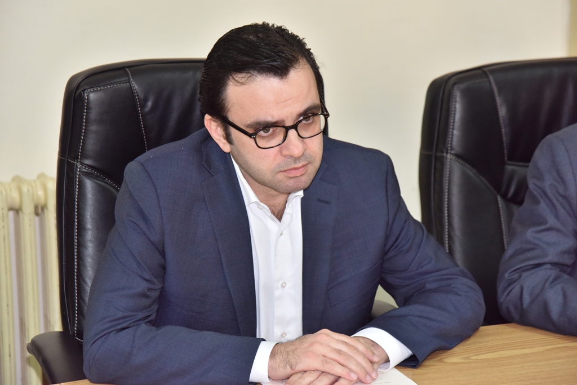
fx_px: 1683
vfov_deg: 13.0
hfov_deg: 19.5
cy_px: 192
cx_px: 288
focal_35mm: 105
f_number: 6.3
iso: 2500
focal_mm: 105
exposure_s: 1/125
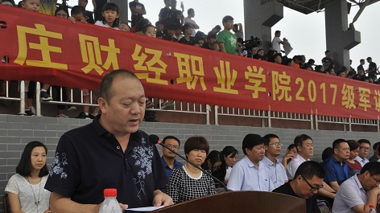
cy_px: 130
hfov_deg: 47.3
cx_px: 167
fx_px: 433
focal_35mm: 43
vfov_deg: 27.6
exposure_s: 1/100
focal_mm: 35
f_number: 13
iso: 320
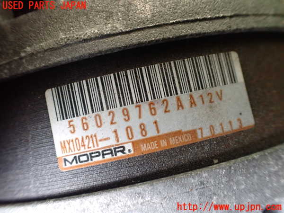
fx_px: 246
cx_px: 142
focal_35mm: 30
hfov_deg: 60.0
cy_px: 106
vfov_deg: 46.8
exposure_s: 1/50
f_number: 2.3
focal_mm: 5.4
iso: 800
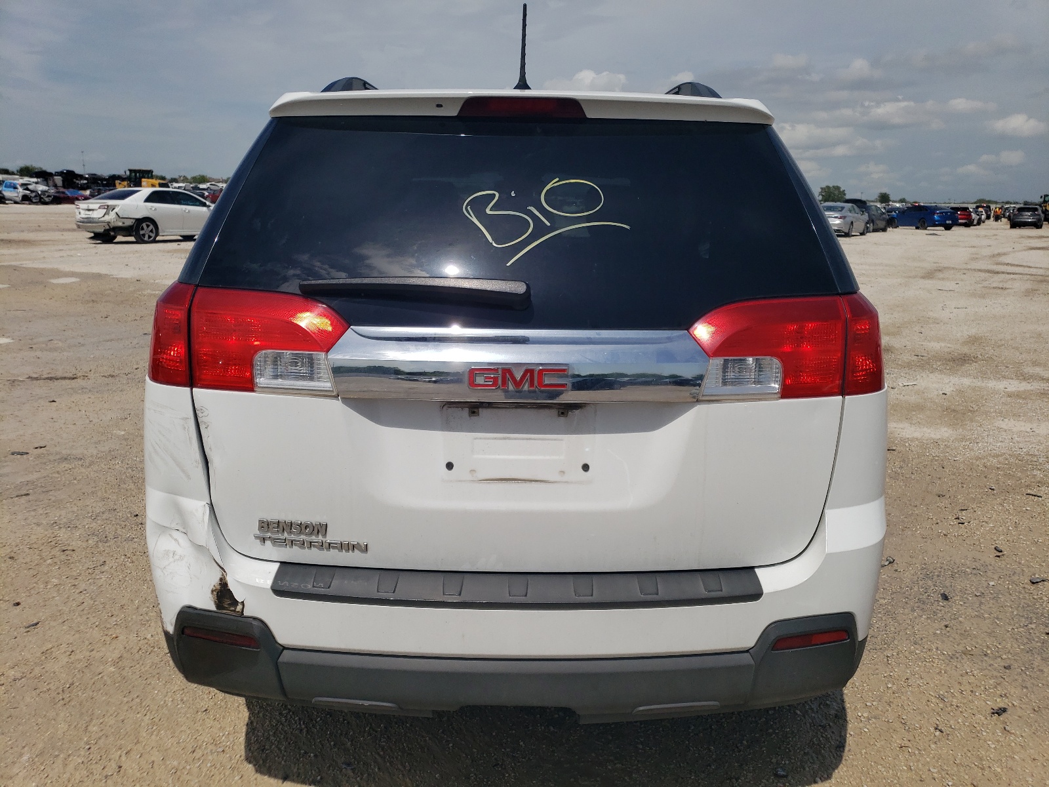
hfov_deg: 67.3
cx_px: 524
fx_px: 788
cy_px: 394
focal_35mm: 26
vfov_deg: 53.1
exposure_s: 1/10000
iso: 50
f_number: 1.5
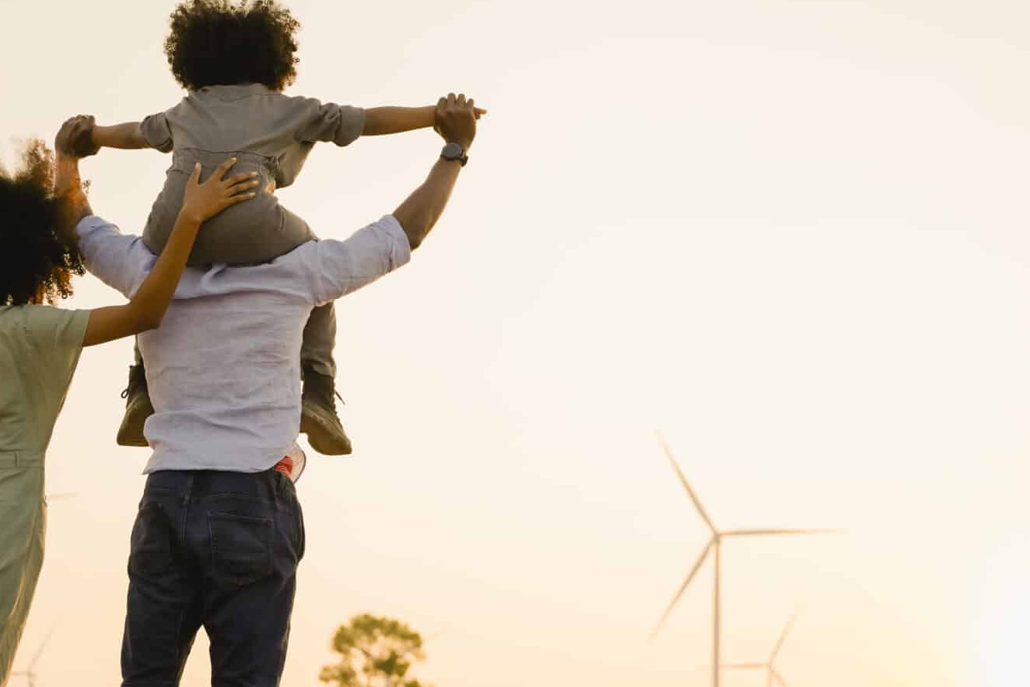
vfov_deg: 19.2
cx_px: 480
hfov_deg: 28.4
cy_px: 352
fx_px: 2031
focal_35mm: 71
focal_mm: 45
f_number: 2.8
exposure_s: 1/640
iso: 100
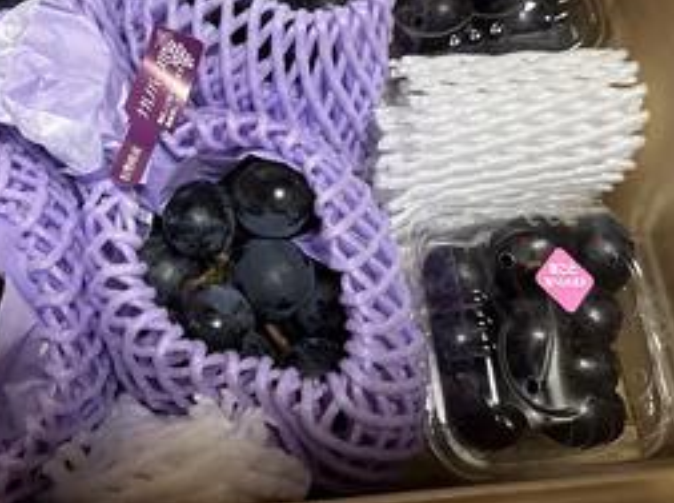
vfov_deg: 37.1
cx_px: 240
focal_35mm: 38
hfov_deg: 48.4
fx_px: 739
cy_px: 157
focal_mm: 6.86
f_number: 1.78
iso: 500
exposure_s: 1/60
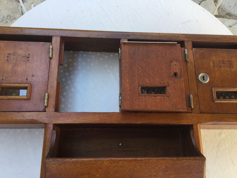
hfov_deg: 58.4
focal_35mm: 31
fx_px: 212
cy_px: 89
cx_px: 118
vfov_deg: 45.4
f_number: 2.4
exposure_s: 1/100
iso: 32
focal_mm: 3.3
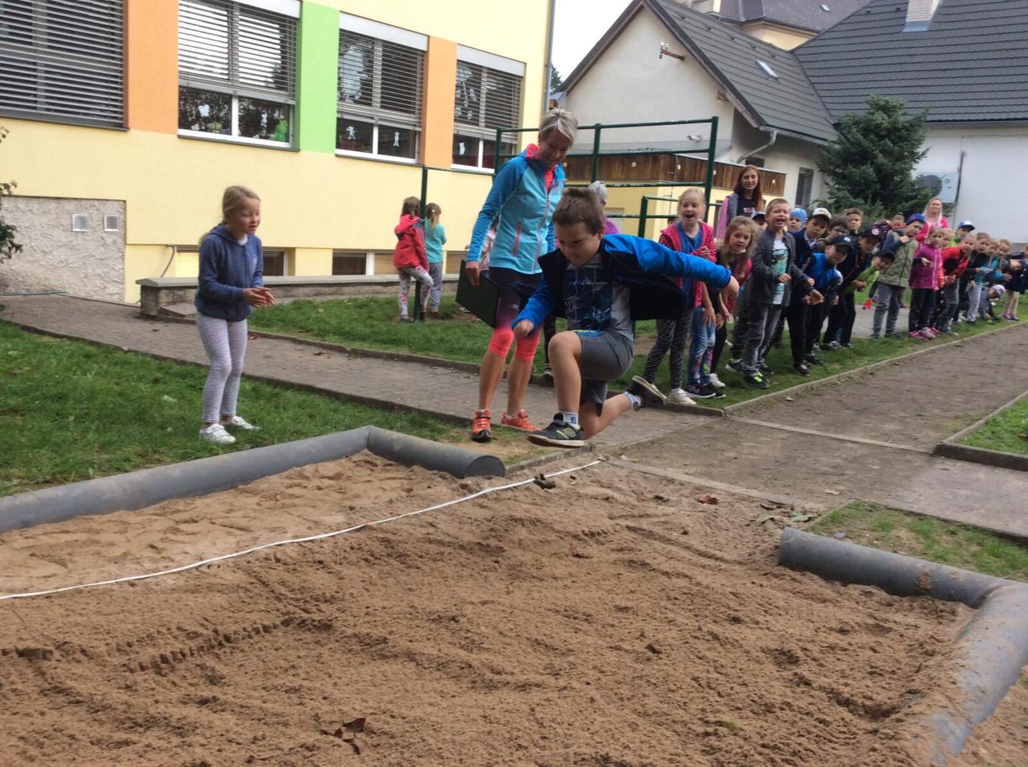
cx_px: 514
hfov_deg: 56.9
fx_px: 949
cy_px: 384
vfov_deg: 44.0
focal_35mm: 32
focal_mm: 3.3
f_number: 2.4
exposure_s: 1/307
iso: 32
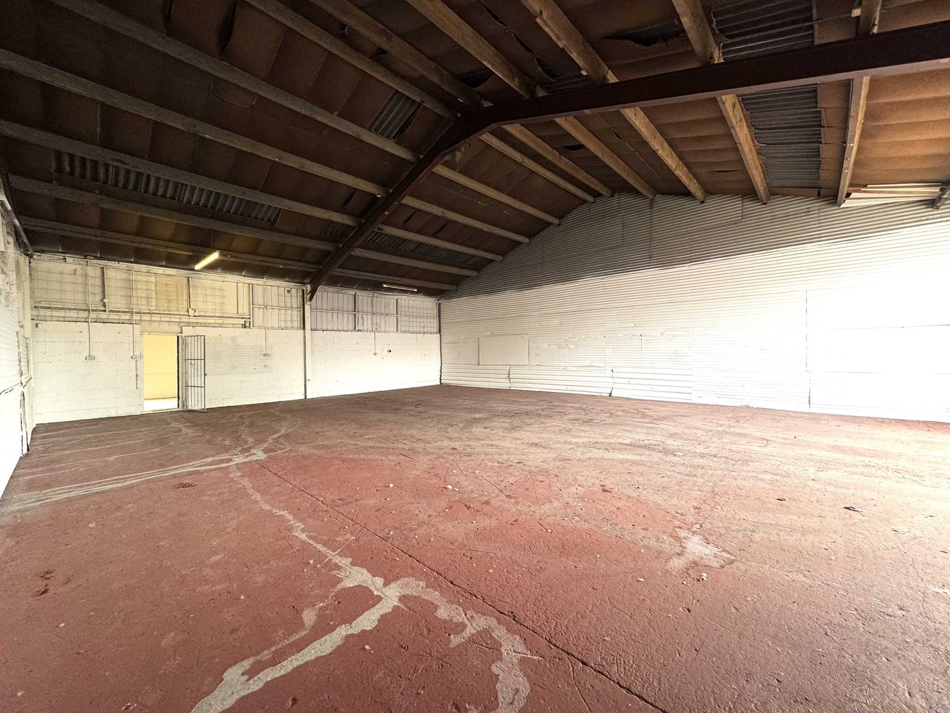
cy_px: 356
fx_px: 384
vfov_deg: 85.7
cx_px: 475
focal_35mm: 14
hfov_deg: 102.1
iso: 160
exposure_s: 1/100
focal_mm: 2.22
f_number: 2.2
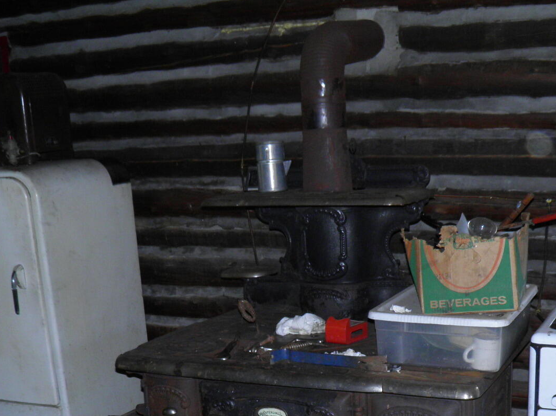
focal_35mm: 54
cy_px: 394
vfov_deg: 25.9
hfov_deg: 35.5
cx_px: 295
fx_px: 867
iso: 100
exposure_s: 1/30
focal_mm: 4.9
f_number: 2.8
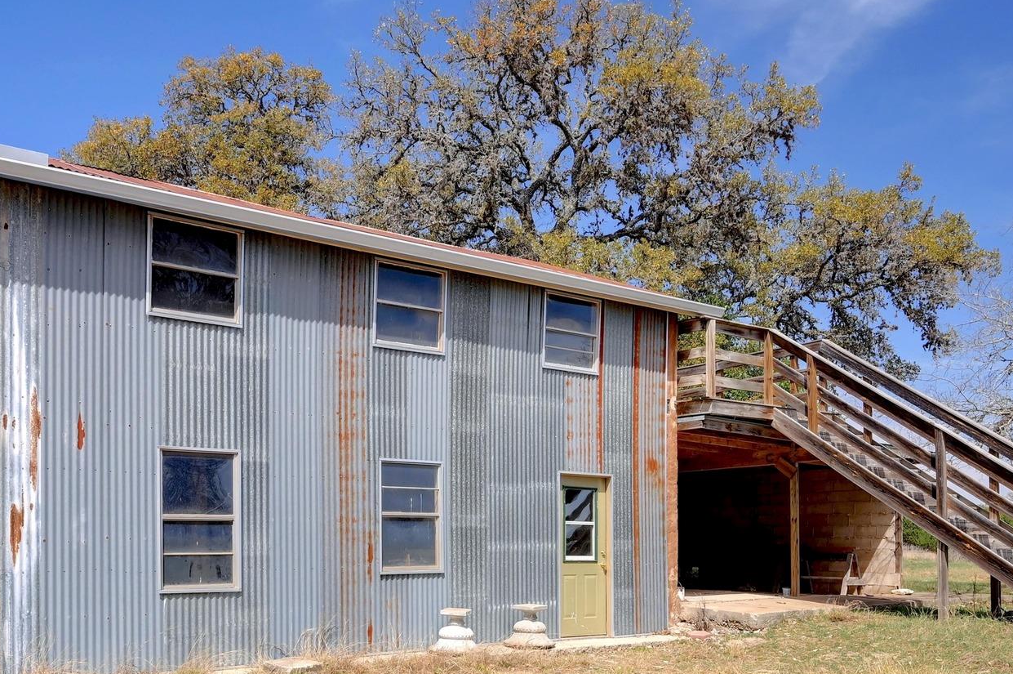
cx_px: 418
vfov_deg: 37.8
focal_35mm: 34
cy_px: 527
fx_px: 951
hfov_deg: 55.8
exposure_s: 1/3200
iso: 2000
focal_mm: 20.5
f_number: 6.3
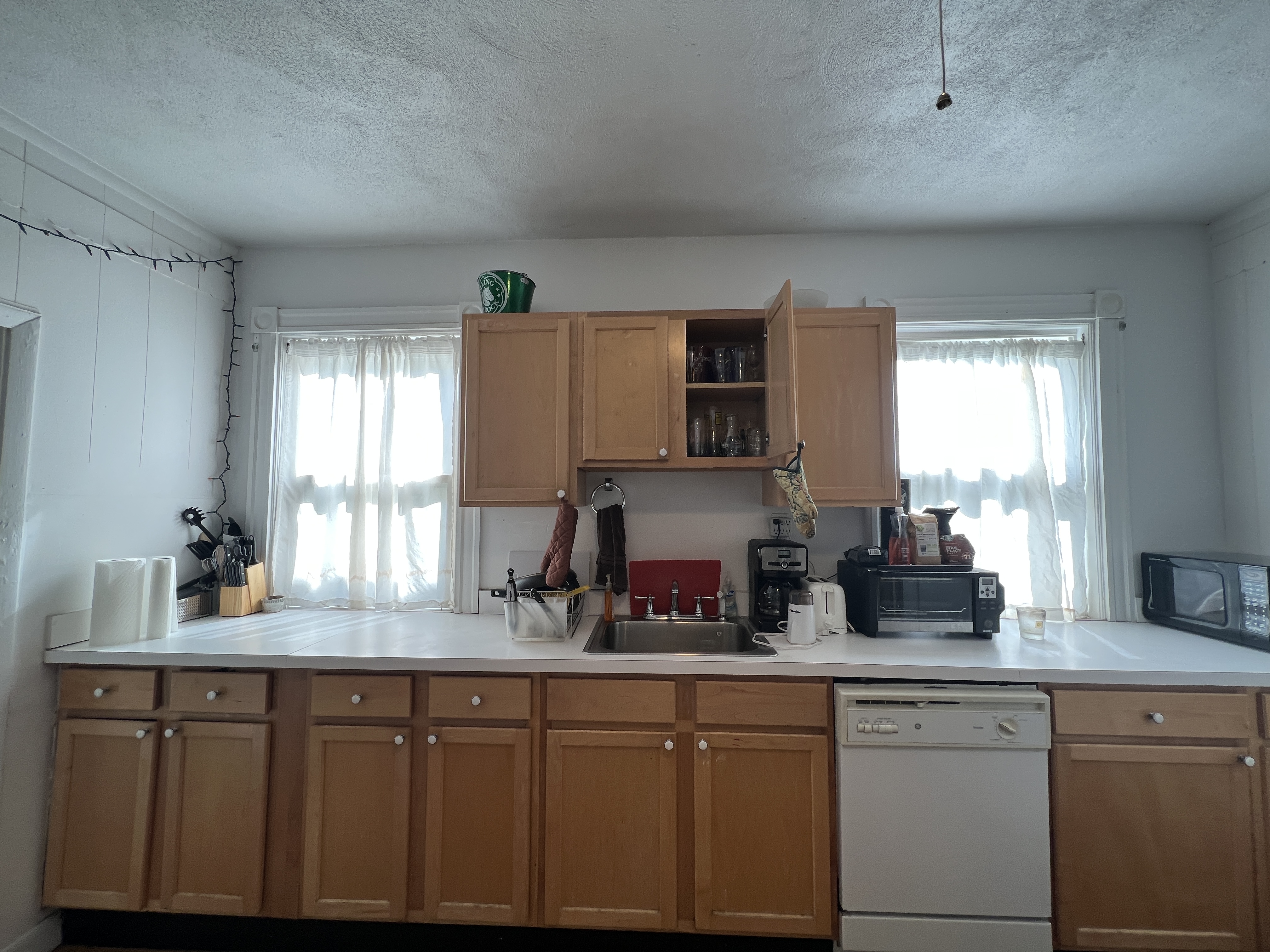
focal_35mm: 13
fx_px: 477
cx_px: 635
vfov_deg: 89.9
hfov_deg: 106.2
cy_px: 476
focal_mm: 1.57
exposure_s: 1/122
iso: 64
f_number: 1.8
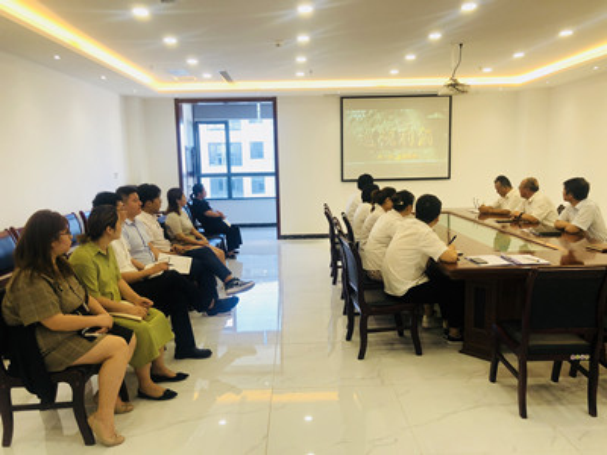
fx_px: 491
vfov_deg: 49.7
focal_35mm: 28
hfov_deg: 63.4
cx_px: 304
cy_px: 228
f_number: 1.8
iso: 25
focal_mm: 4
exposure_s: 1/50
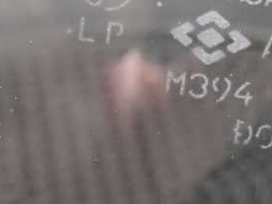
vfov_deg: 8.3
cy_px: 33
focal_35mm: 178
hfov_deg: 11.0
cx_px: 258
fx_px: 1399
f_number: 4.3
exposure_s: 1/60
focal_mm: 14.62
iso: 5000
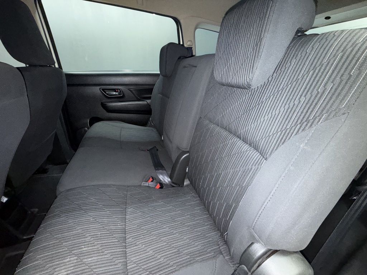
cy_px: 138
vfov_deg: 85.7
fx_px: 148
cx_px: 184
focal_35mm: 14
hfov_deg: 102.1
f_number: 2.2
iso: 320
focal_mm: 2.22
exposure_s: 1/25
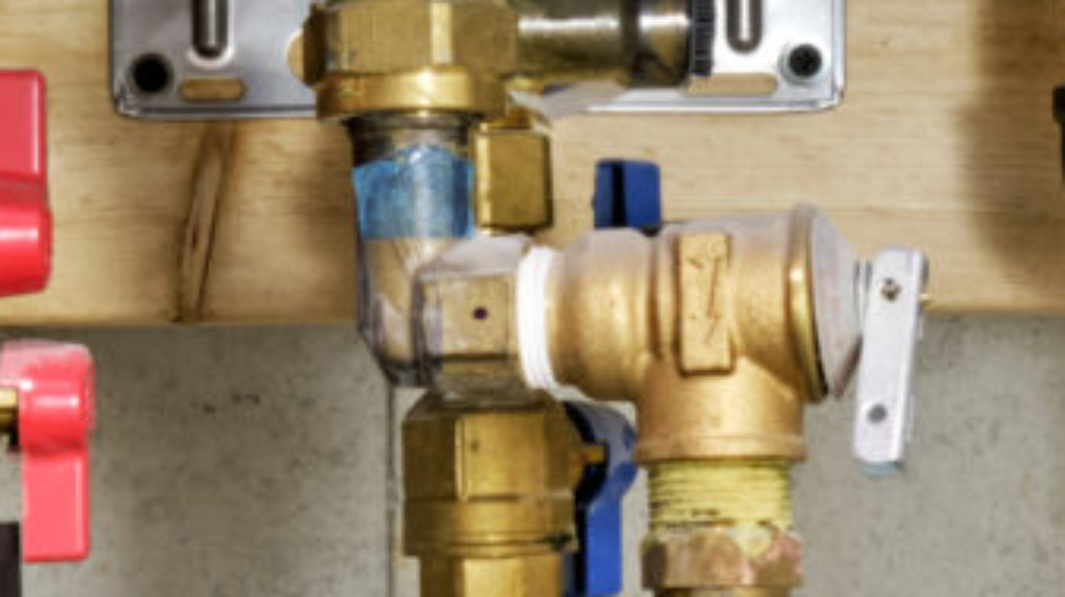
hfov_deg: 17.5
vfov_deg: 10.0
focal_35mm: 121
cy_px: 529
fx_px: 3415
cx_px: 139
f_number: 11
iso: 200
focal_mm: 12.6
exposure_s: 2
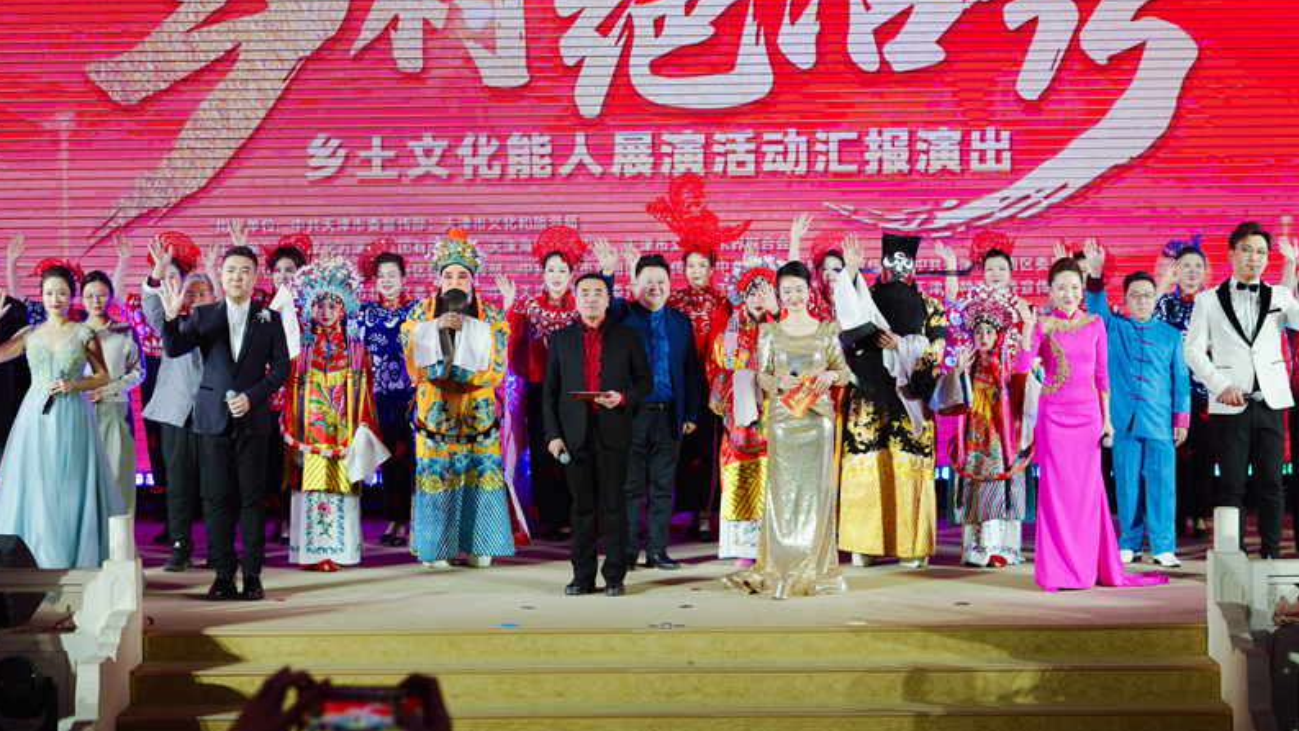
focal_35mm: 74
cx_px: 645
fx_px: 2549
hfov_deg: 28.6
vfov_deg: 16.3
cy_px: 314
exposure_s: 1/250
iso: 1250
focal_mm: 70
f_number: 5.6
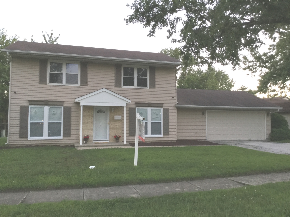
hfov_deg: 58.4
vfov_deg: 45.4
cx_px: 145
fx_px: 260
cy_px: 108
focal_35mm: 31
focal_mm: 3.3
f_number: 2.4
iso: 50
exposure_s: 1/30
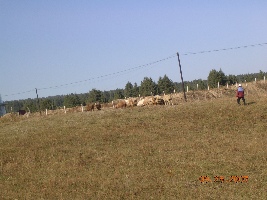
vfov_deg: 12.9
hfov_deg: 17.1
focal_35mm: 115
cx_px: 134
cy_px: 100
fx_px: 887
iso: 50
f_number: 4.9
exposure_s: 1/467
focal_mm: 17.4
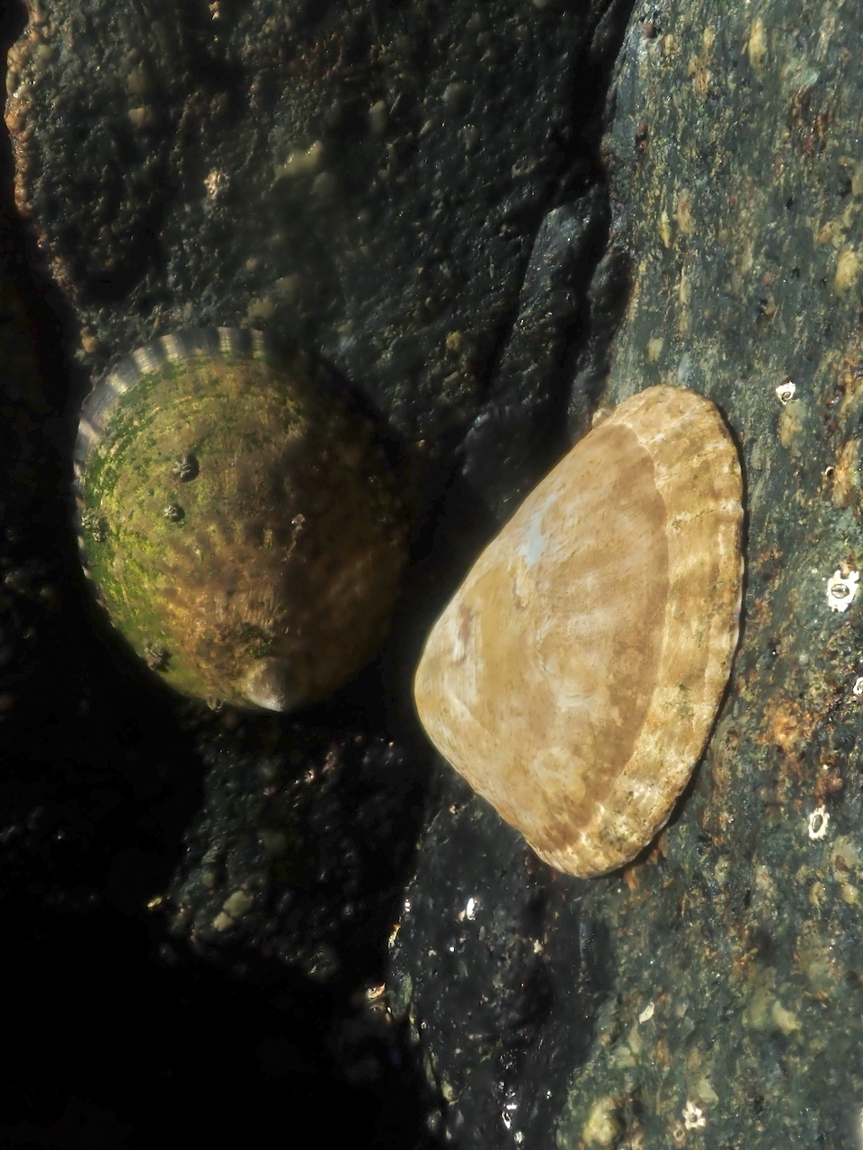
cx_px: 432
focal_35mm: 30
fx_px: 997
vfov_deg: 60.0
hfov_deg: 46.8
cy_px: 575
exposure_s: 1/320
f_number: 9
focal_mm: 5.5
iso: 100
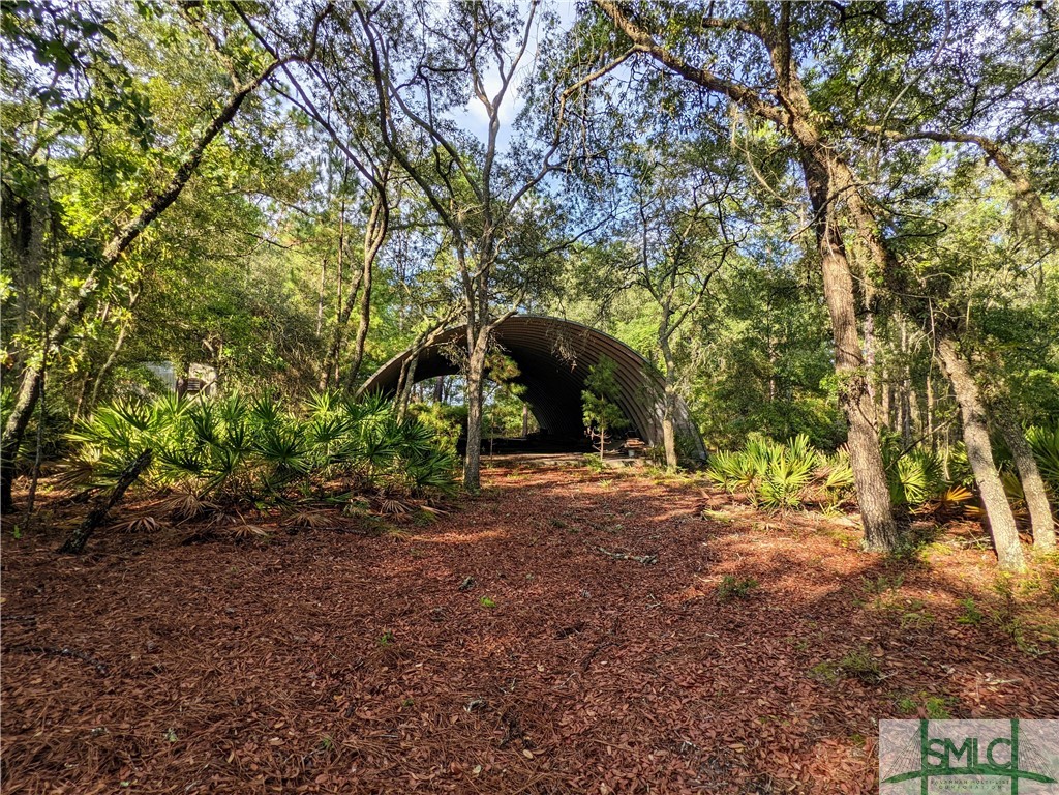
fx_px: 489
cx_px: 530
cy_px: 398
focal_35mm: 16
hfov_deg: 94.5
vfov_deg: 78.1
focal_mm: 2.22
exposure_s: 1/460
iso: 32
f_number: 2.2
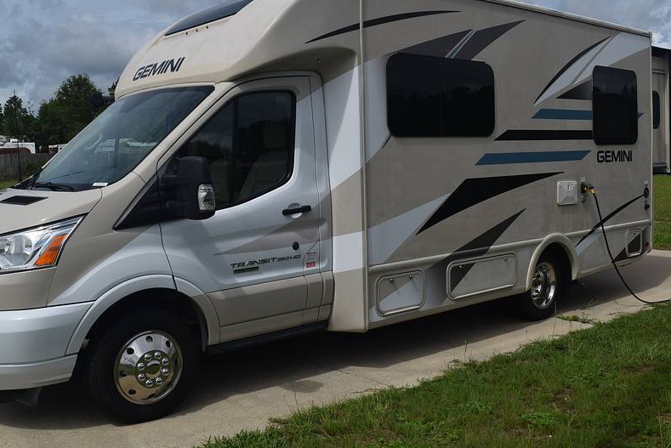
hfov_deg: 50.6
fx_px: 709
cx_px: 313
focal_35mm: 38
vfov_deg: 35.0
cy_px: 191
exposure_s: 1/640
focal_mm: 20
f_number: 13
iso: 200
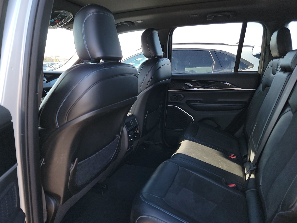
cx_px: 152
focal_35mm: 25
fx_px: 214
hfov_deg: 69.4
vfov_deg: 54.9
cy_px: 114
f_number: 1.8
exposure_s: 1/59
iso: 75
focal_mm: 6.7
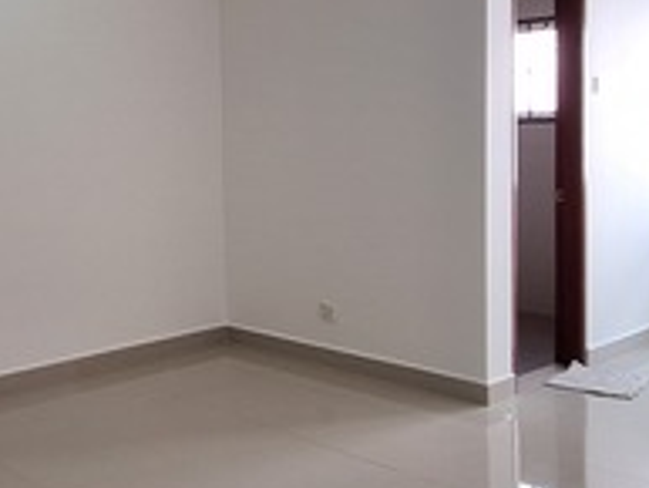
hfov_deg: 38.6
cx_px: -7
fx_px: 807
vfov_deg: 33.3
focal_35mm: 43
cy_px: 158
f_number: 2.2
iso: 100
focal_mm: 1.74
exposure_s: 1/40
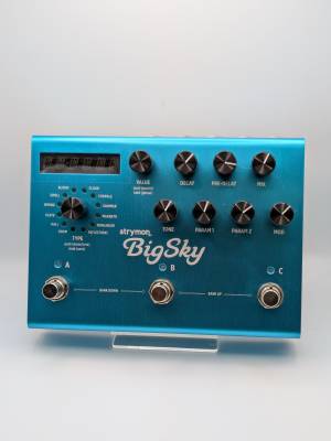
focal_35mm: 51
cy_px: 220
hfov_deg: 28.6
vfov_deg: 37.5
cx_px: 166
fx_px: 650
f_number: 1.89
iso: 45
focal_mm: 5.43
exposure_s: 1/127
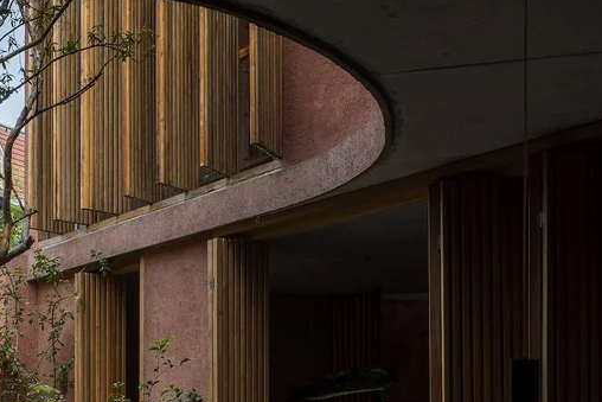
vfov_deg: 22.2
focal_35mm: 59
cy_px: 401
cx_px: 84
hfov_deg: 32.6
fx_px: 987
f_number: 5
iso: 200
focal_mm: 20
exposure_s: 1/500
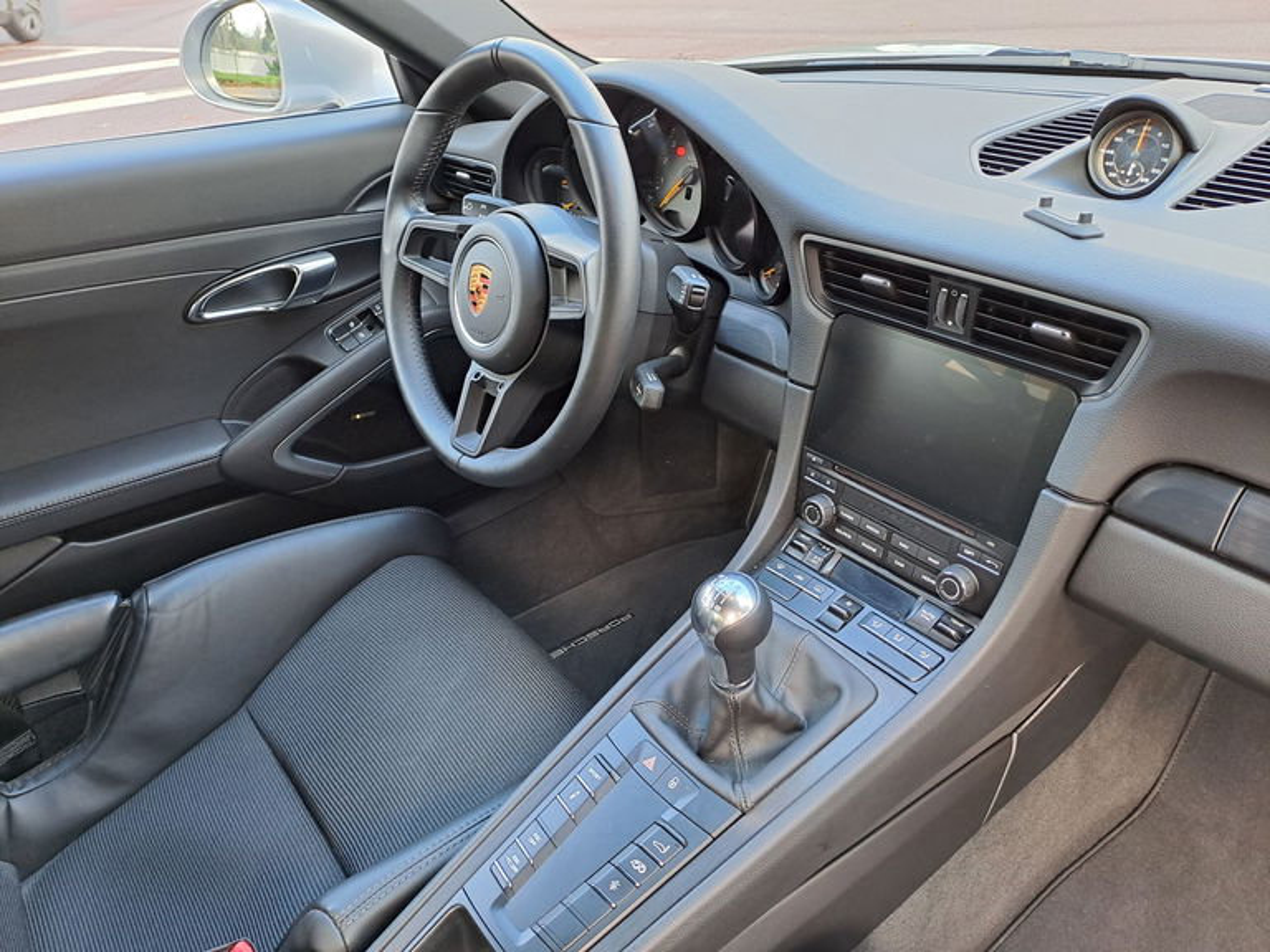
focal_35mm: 25
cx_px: 635
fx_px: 917
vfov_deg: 54.9
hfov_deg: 69.4
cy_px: 476
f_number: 1.8
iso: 200
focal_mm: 4.65
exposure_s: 1/50
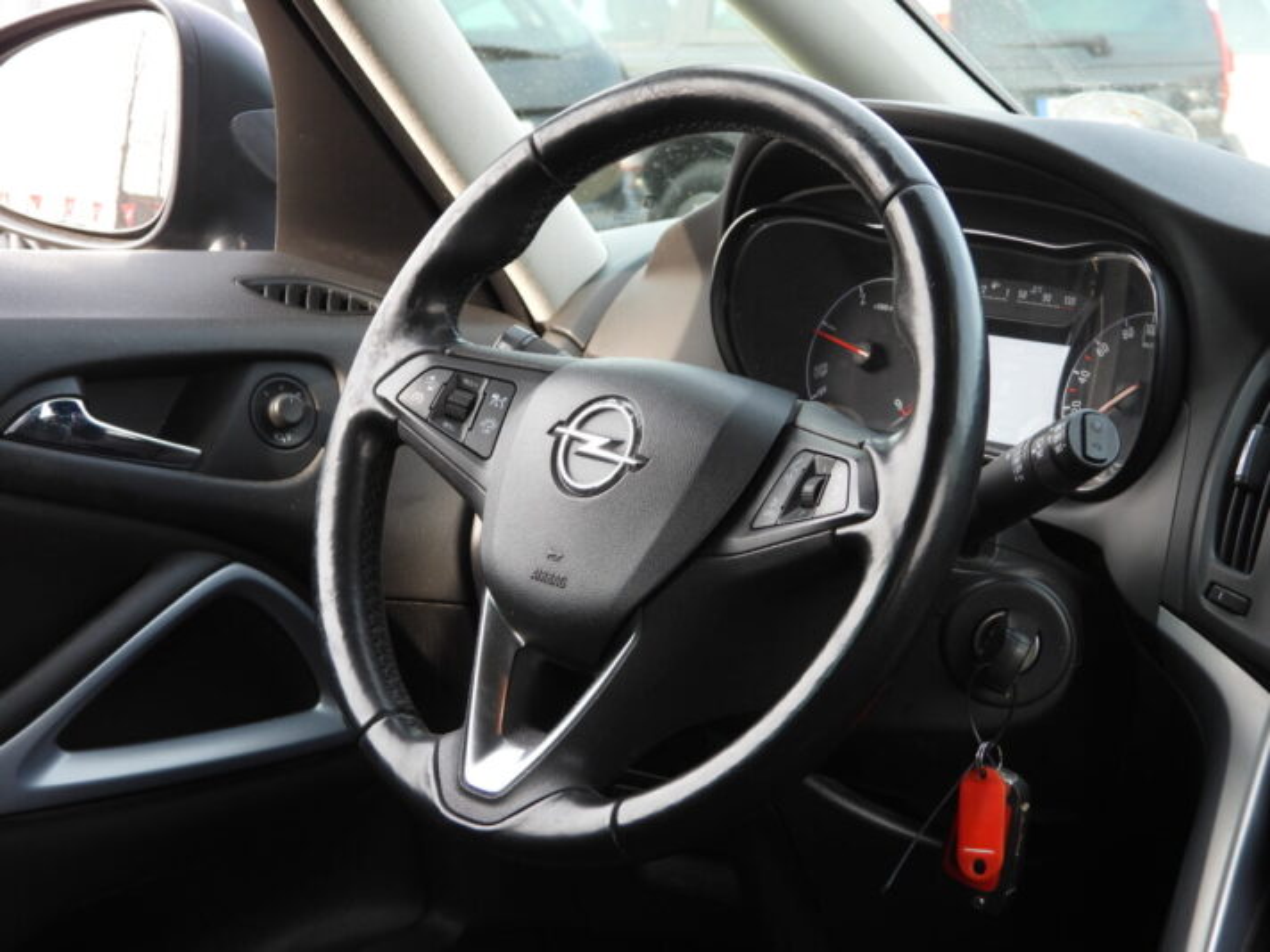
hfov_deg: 26.0
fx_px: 2752
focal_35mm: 75
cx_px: 635
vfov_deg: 19.6
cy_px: 476
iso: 100
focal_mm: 13.5
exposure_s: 1/80
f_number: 3.5
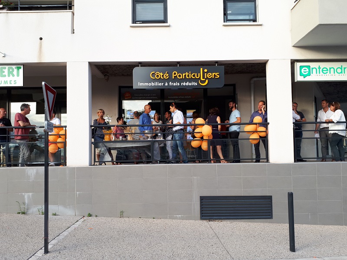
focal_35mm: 27
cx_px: 174
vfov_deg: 51.4
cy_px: 130
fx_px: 271
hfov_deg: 65.3
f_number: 1.9
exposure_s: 1/120
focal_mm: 3.6
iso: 40
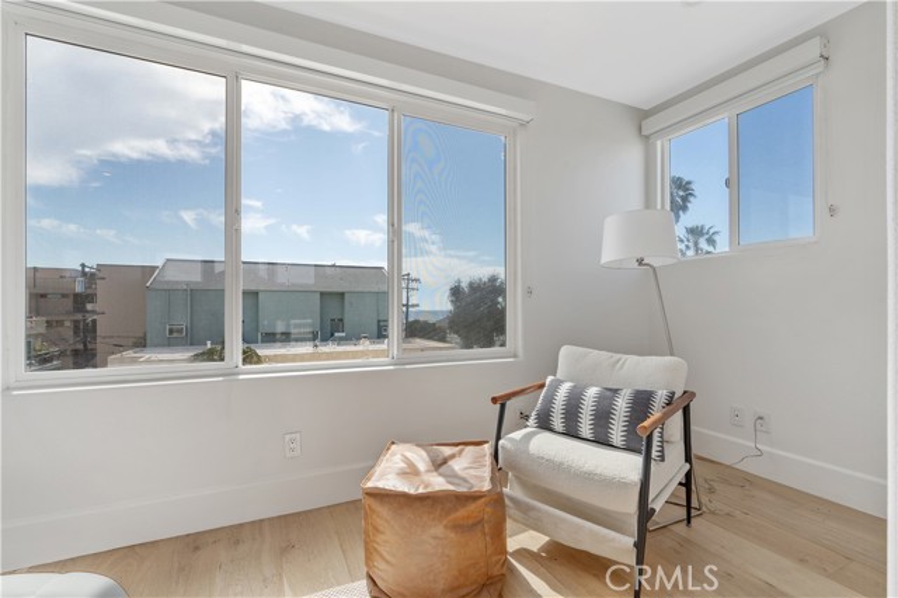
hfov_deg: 96.8
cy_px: 299
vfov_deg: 73.7
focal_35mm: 16
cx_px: 449
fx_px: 399
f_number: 9
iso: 100
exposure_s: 1/15
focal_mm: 16
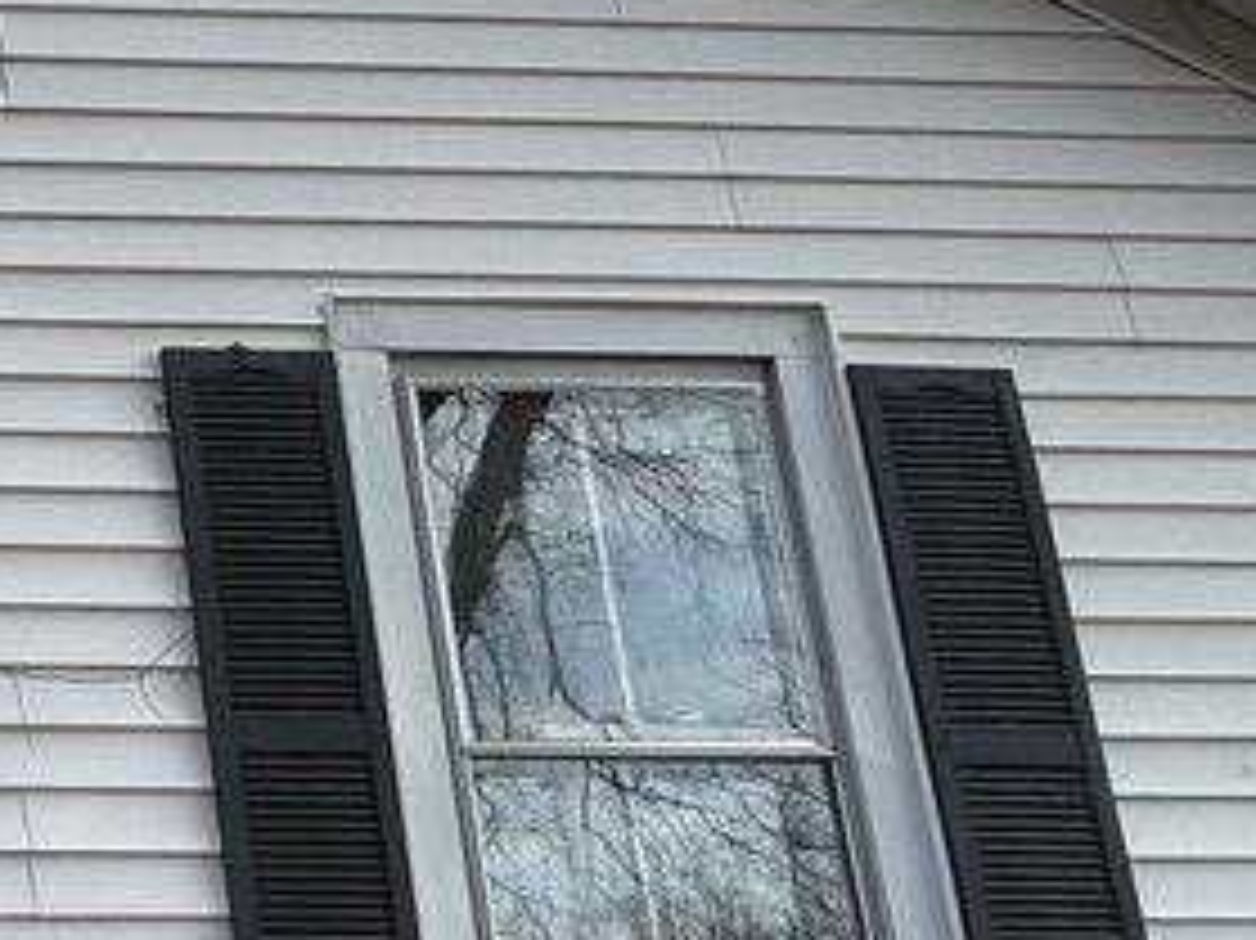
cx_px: -718
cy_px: 407
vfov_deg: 19.4
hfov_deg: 21.0
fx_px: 2756
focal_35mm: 76
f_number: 2.2
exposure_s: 1/654
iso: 40
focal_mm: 2.22
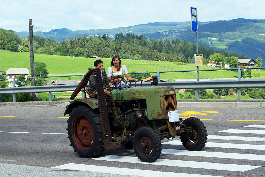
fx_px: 607
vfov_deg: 16.5
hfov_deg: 24.6
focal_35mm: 82
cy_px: 88
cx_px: 132
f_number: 6.3
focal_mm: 55
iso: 200
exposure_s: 1/400
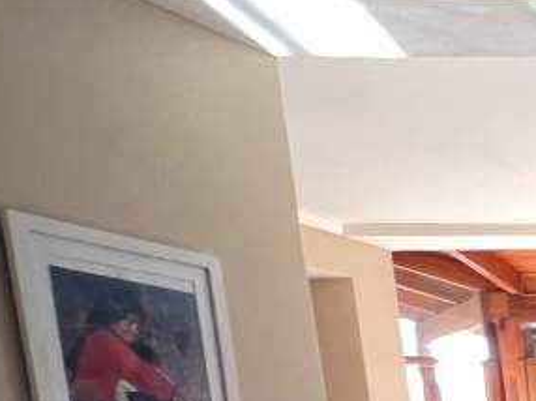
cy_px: 602
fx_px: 851
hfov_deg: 18.6
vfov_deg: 22.0
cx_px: 1108
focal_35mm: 55
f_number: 1.8
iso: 250
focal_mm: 1.57
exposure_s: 1/72
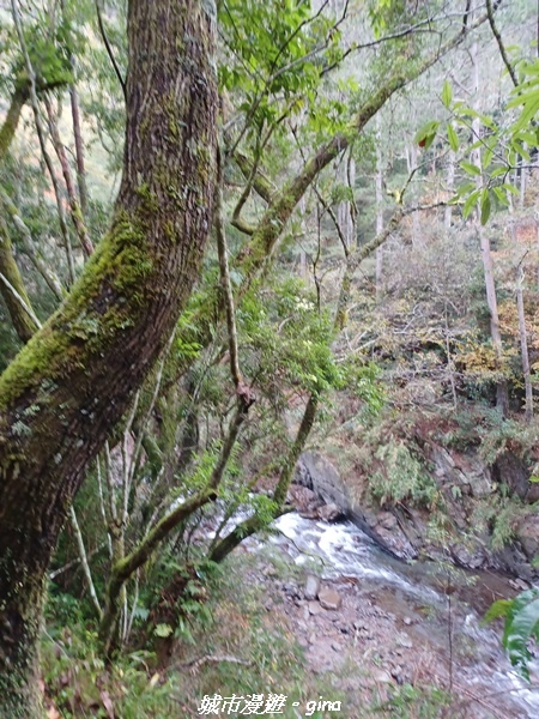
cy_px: 360
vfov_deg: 69.4
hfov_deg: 54.9
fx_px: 519
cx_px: 270
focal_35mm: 25
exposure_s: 1/24
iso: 500
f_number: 1.8
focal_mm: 4.6
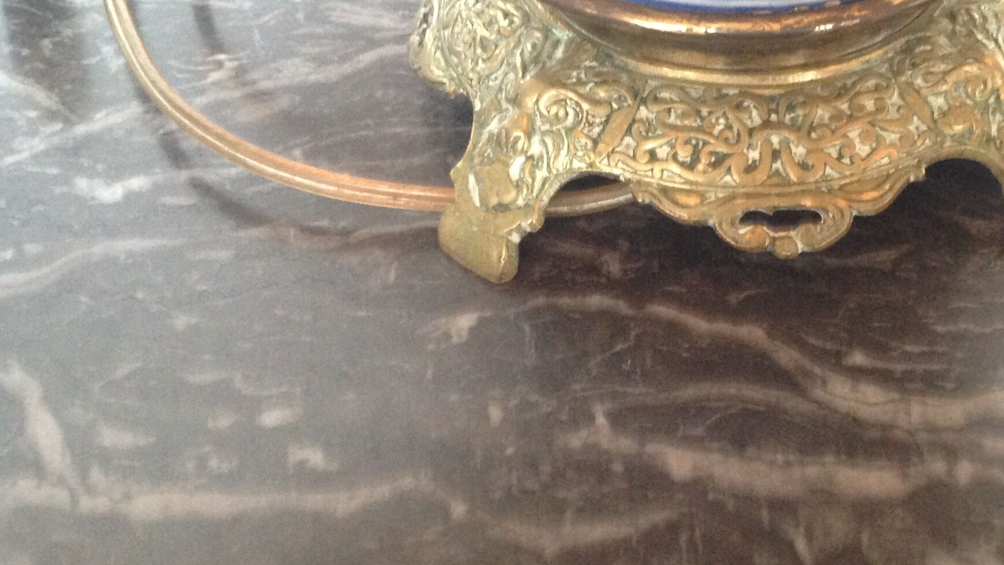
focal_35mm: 57
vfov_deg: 21.0
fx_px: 1518
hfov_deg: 35.9
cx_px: 732
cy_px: 194
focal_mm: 4.28
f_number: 2.4
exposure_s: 1/15
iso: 400
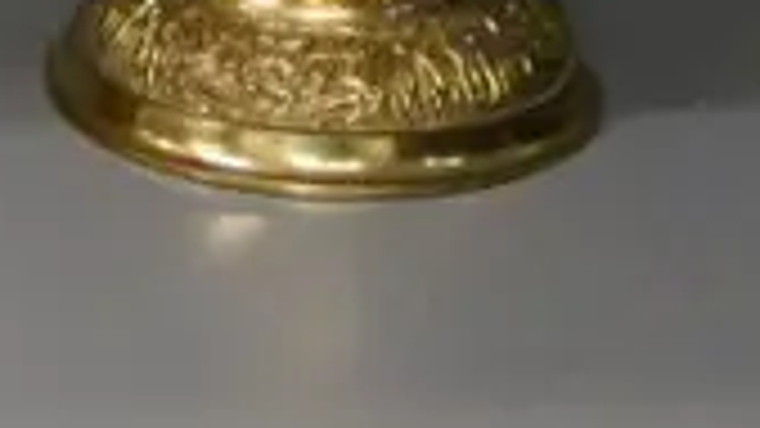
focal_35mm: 225
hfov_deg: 9.3
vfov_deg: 4.9
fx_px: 4534
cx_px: -373
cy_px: -1257
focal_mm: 17
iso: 3200
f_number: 4.5
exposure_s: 1/160
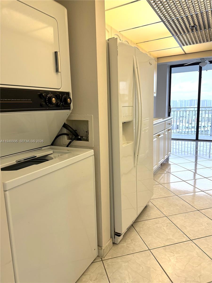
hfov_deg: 56.8
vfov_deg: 71.6
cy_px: 142
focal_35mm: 24
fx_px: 196
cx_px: 106
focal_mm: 6.76
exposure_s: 1/147
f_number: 1.78
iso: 125
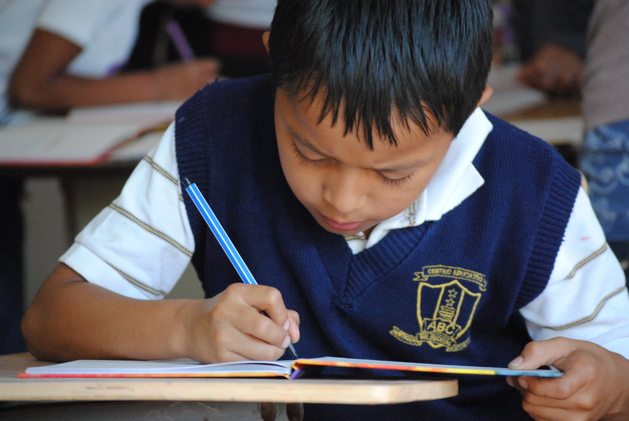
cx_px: 314
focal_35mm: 147
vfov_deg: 9.4
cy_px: 210
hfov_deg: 13.9
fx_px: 2571
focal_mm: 98
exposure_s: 1/125
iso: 1100
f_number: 4.5
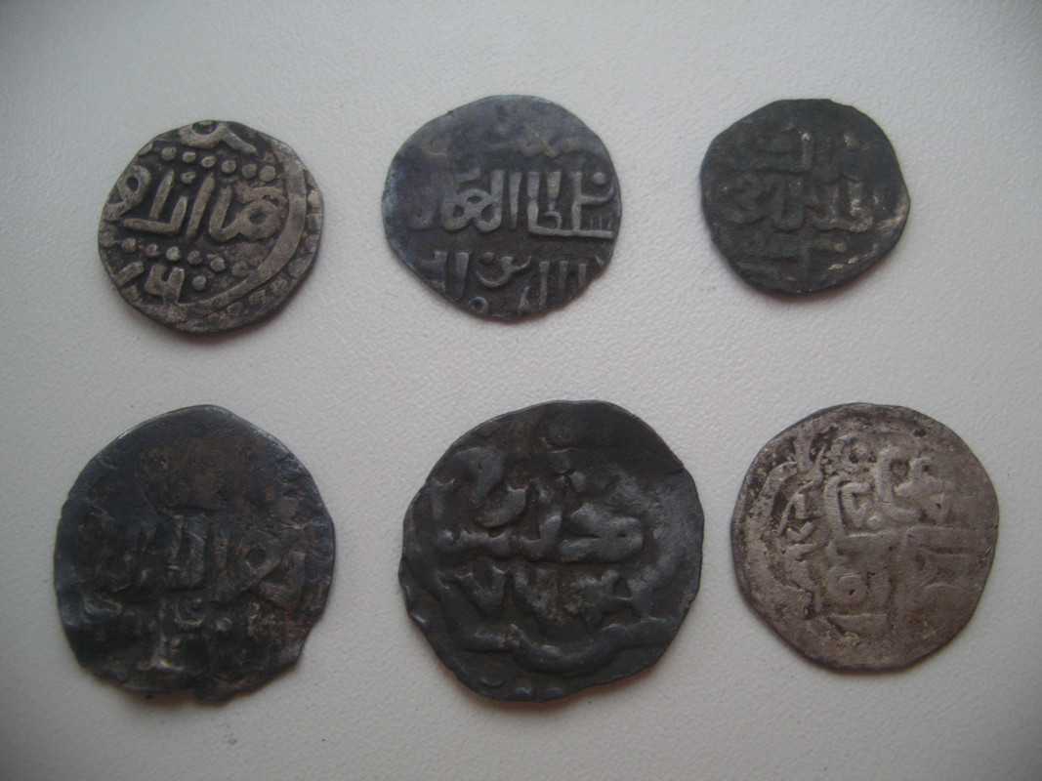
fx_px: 1114
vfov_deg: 38.7
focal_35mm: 37
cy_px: 390
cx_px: 521
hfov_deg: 50.1
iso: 200
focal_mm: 7.8
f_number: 2.8
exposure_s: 1/40
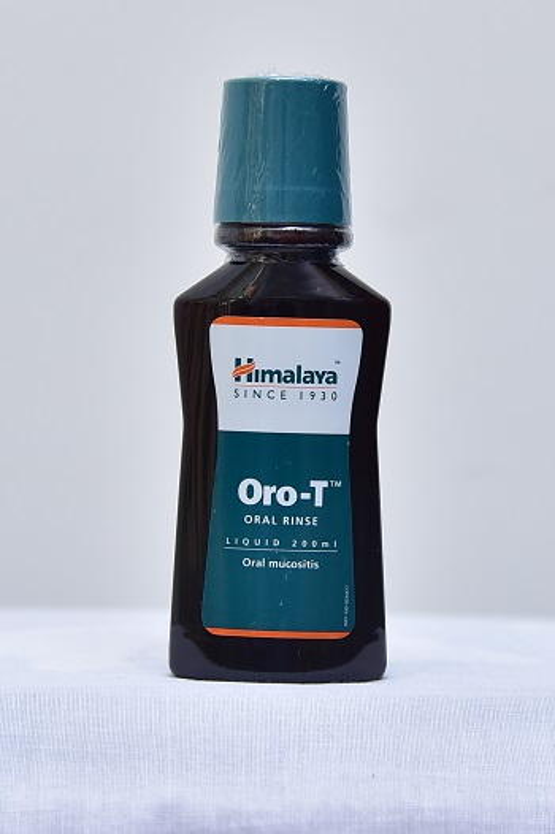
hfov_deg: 24.6
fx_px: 1273
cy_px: 417
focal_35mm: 55
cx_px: 278
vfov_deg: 36.3
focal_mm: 55
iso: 1250
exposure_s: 1/125
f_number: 4
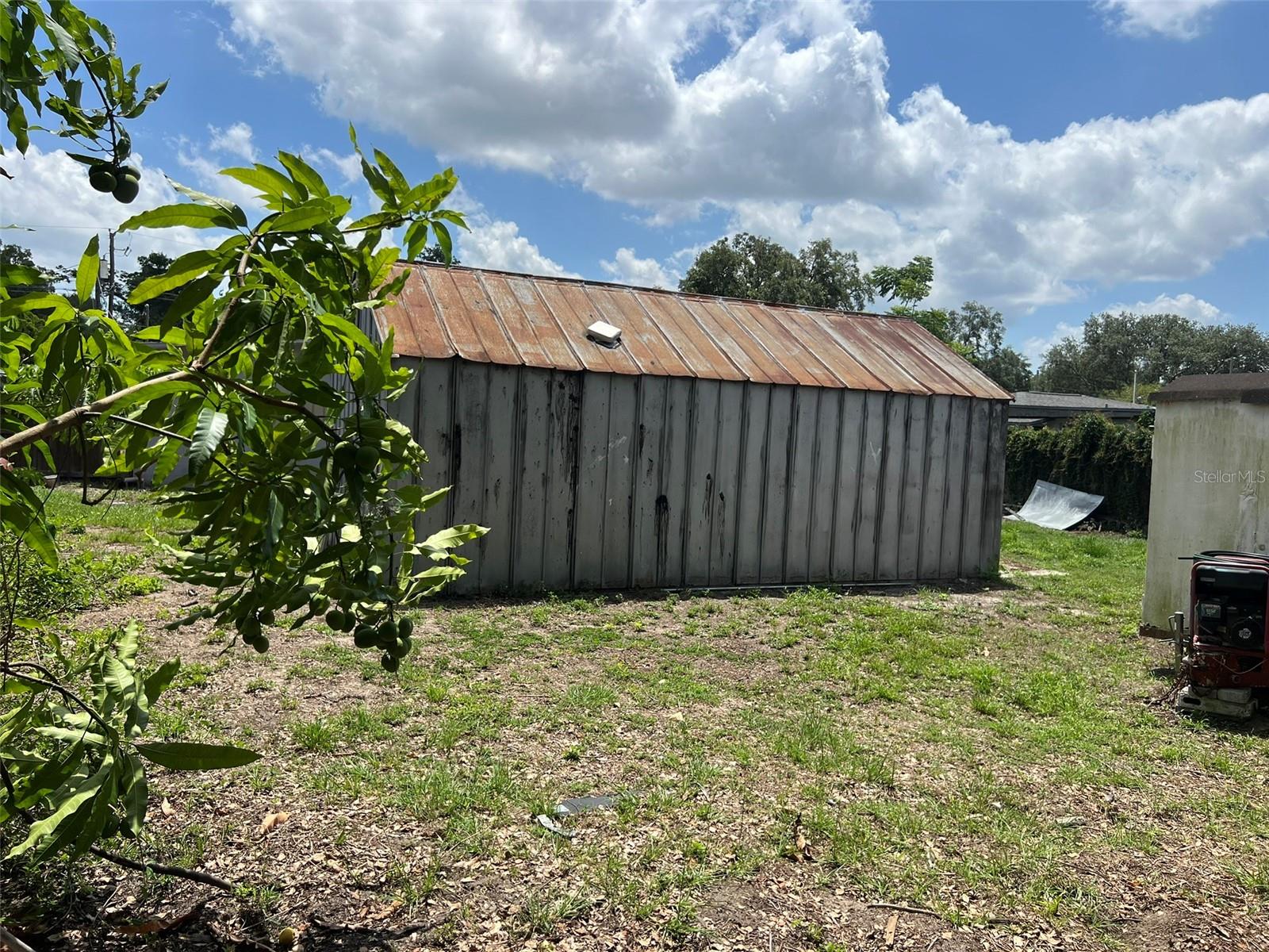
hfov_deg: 67.3
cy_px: 476
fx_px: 953
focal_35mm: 26
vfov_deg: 53.1
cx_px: 634
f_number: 1.5
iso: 50
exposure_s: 1/4115
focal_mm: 5.7
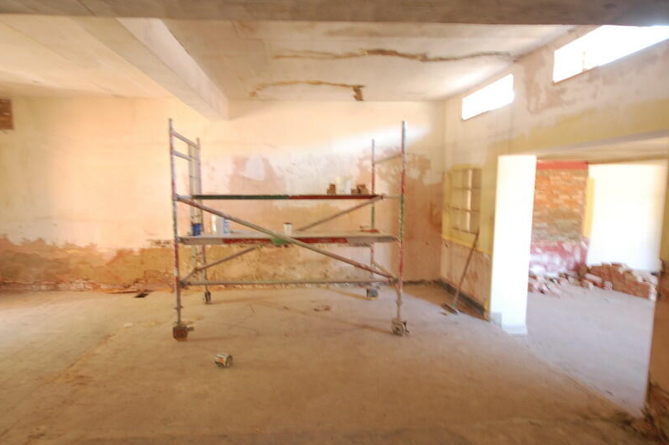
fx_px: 353
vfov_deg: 64.5
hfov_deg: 86.8
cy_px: 232
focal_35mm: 19
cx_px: 310
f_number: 4
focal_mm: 10
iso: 200
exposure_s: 1/3
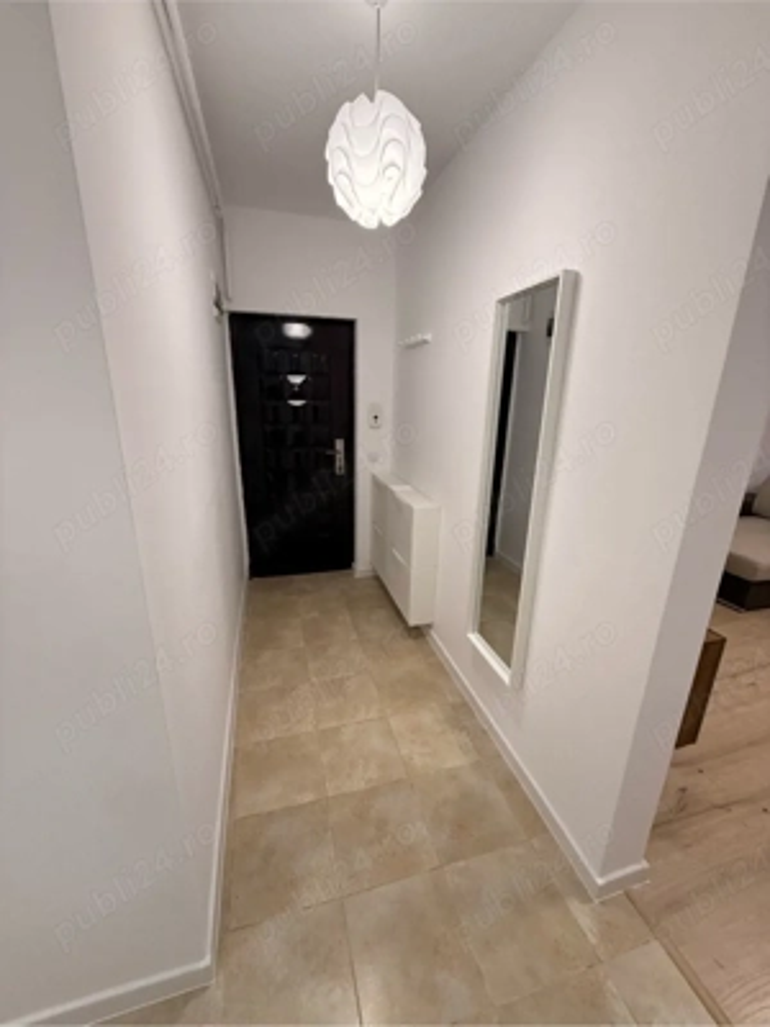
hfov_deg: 85.7
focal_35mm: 14
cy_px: 514
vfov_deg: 102.1
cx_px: 385
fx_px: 415
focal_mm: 2.22
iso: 200
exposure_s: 1/100
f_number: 2.2
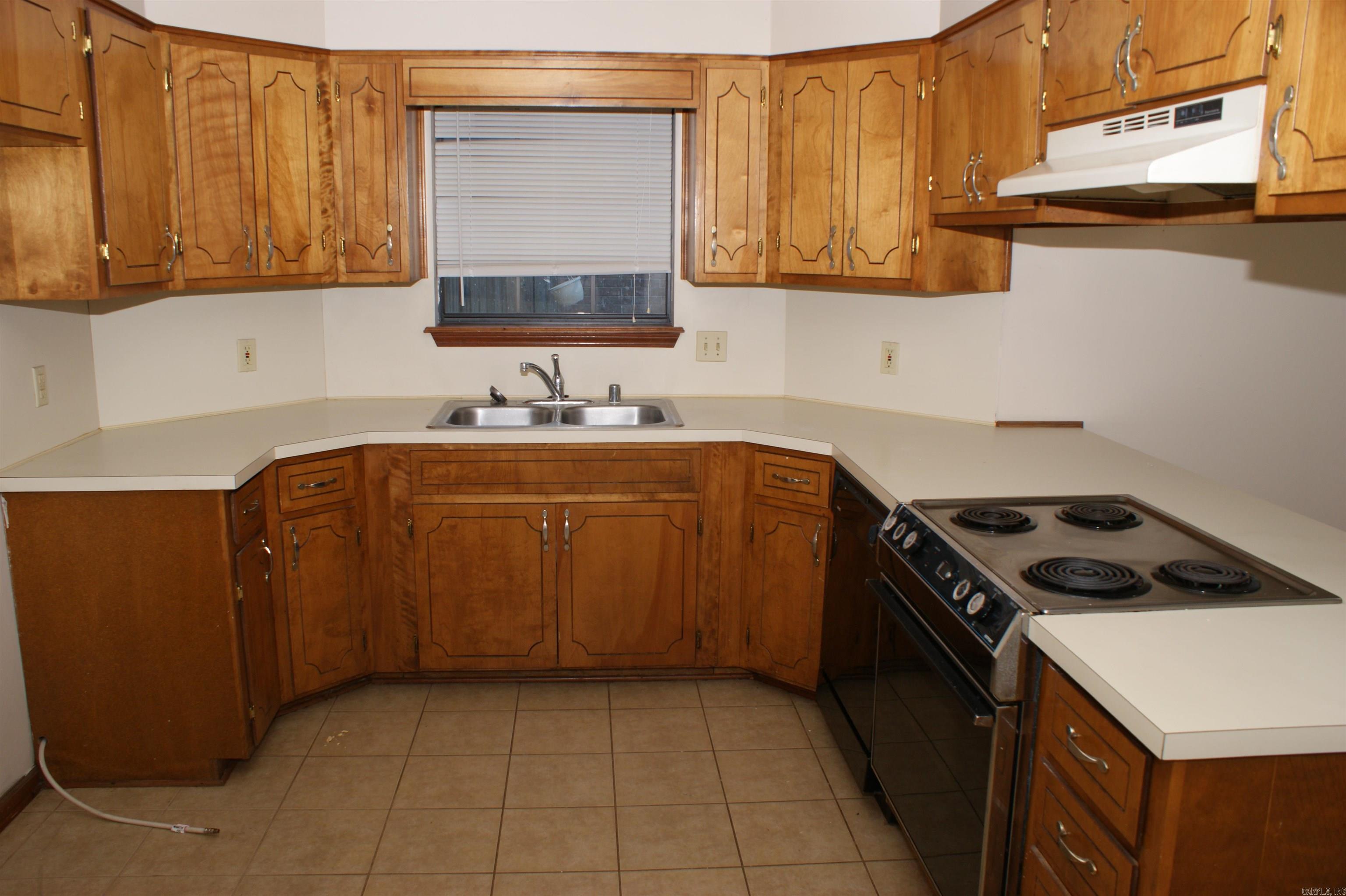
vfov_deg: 47.9
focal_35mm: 27
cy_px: 448
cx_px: 673
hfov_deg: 67.4
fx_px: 1009
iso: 200
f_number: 5
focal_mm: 18
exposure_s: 1/60
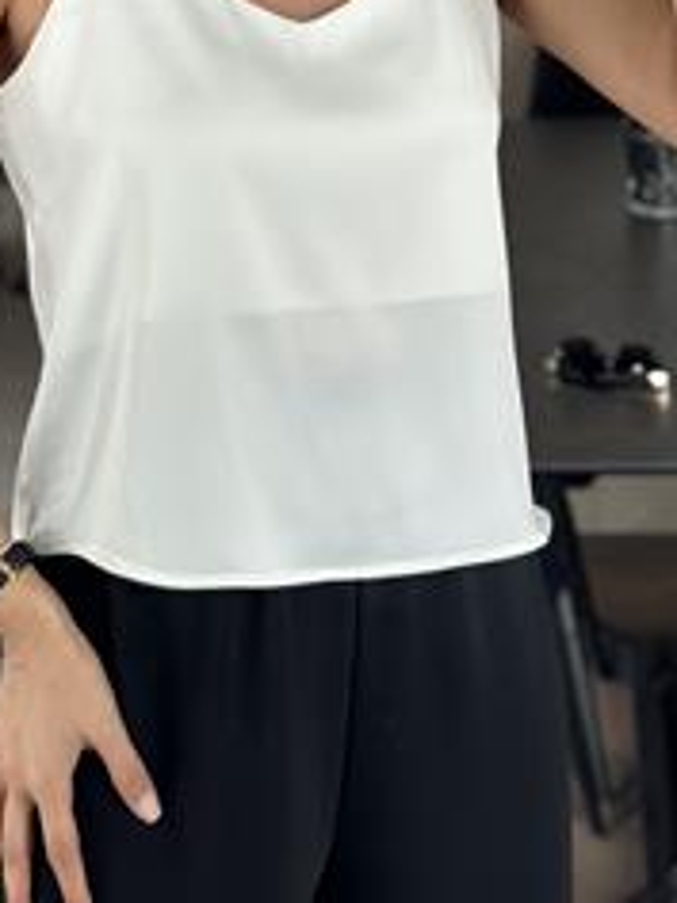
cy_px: 34
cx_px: 333
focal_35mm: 103
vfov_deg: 18.6
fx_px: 2686
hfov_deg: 14.4
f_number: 1.78
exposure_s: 1/60
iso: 200
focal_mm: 6.86
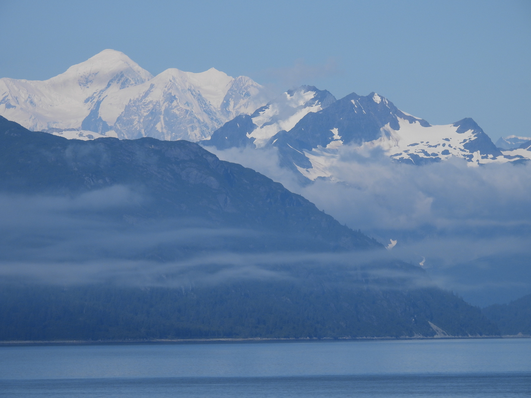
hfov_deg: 5.7
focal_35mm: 350
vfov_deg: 4.2
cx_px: 266
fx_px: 5369
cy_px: 199
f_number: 5
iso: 100
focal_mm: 62.5
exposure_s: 1/1600
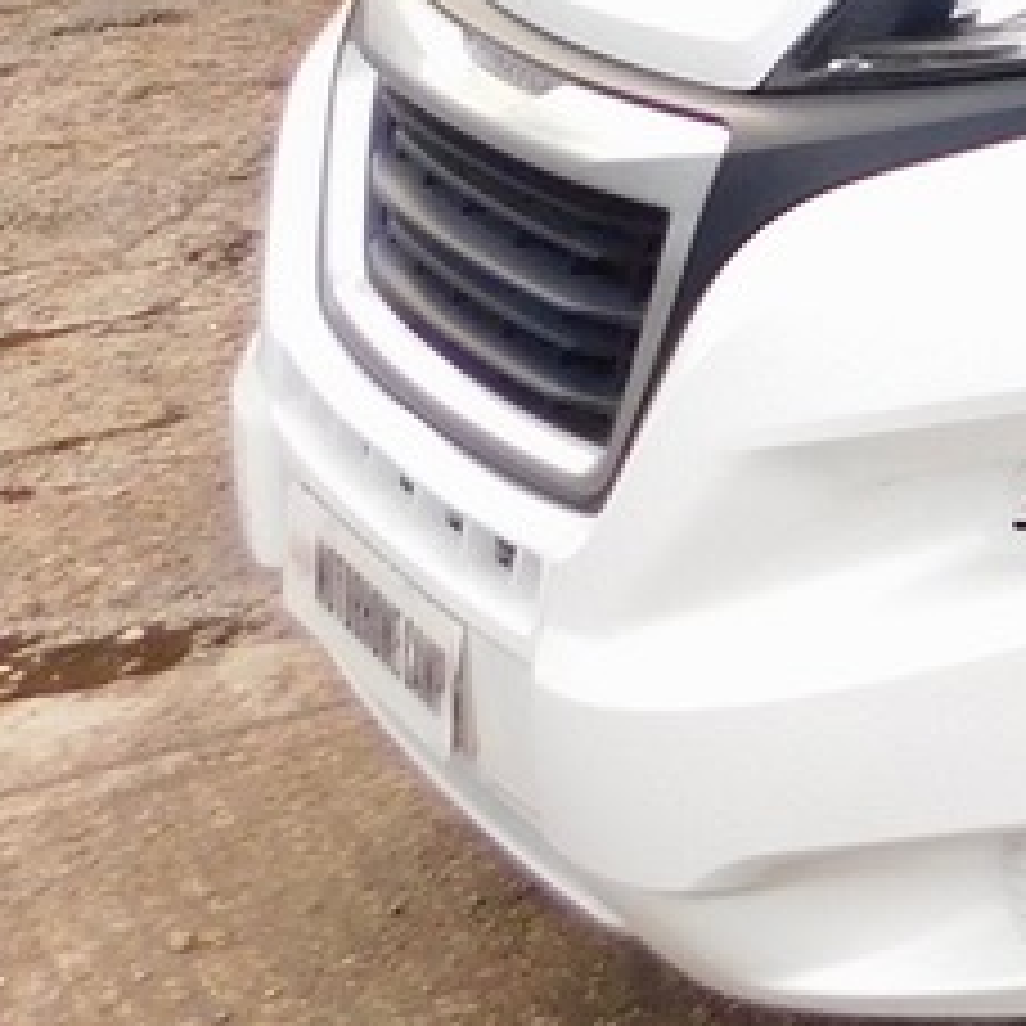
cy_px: -778
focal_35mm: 114
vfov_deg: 13.8
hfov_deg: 11.1
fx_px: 3823
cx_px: 2876
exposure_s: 1/320
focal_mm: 4
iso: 125
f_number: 3
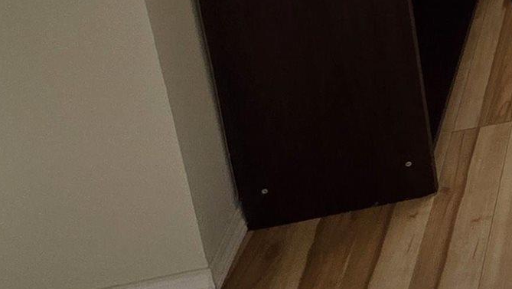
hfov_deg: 20.5
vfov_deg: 13.6
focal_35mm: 65
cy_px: -399
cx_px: 960
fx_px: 883
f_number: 1.9
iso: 40
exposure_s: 1/120
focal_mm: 2.2
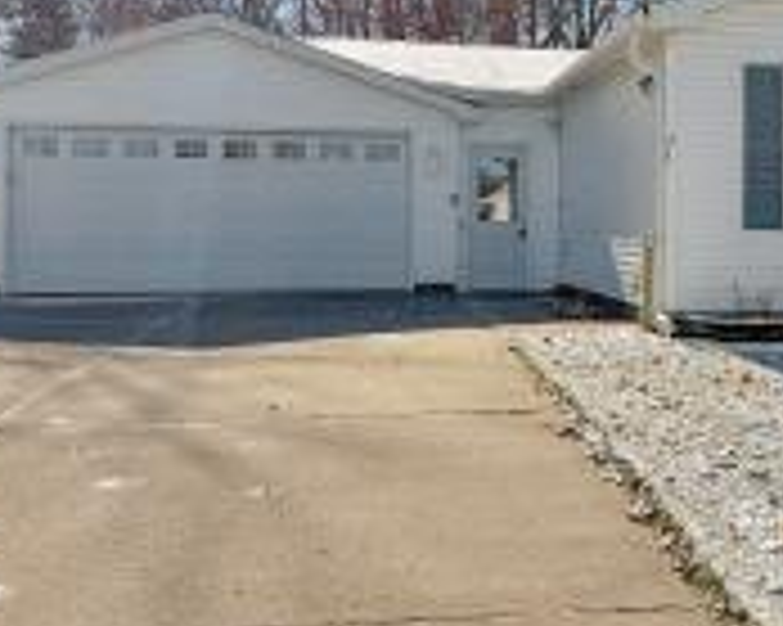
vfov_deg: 27.8
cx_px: 688
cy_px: 185
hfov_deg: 33.2
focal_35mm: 54
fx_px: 1251
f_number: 1.78
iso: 80
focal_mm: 6.76
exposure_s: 1/8130
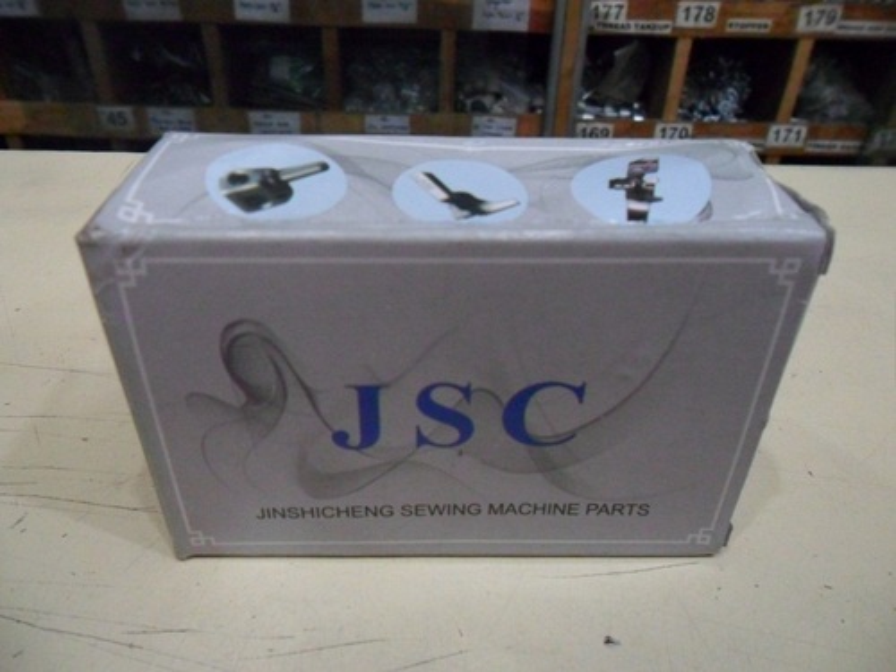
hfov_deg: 65.3
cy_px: 336
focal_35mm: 27
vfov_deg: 51.4
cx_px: 448
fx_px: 699
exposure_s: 1/30
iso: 480
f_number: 3.5
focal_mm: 4.9
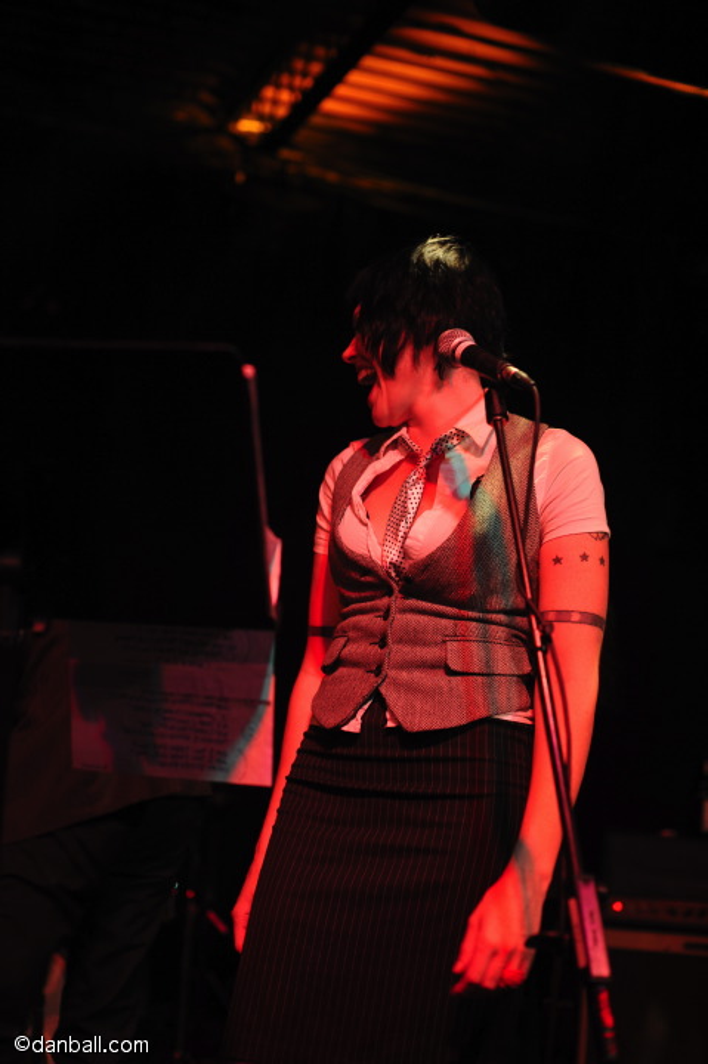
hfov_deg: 27.0
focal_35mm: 50
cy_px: 532
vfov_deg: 39.6
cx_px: 354
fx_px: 1477
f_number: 2.8
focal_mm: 50
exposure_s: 1/60
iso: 1100
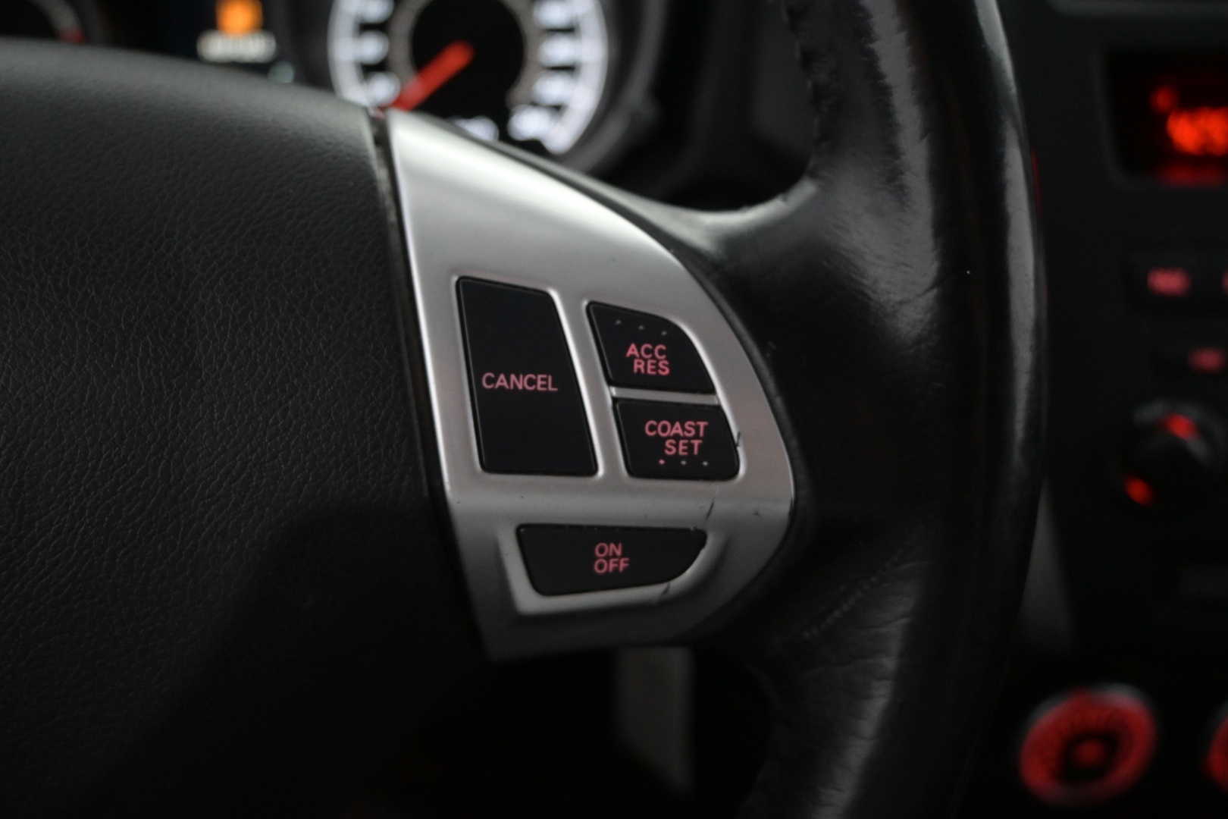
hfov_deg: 57.2
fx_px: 1126
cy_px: 410
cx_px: 614
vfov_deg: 40.0
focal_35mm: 33
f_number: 4
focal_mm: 22
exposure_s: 1/60
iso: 2500
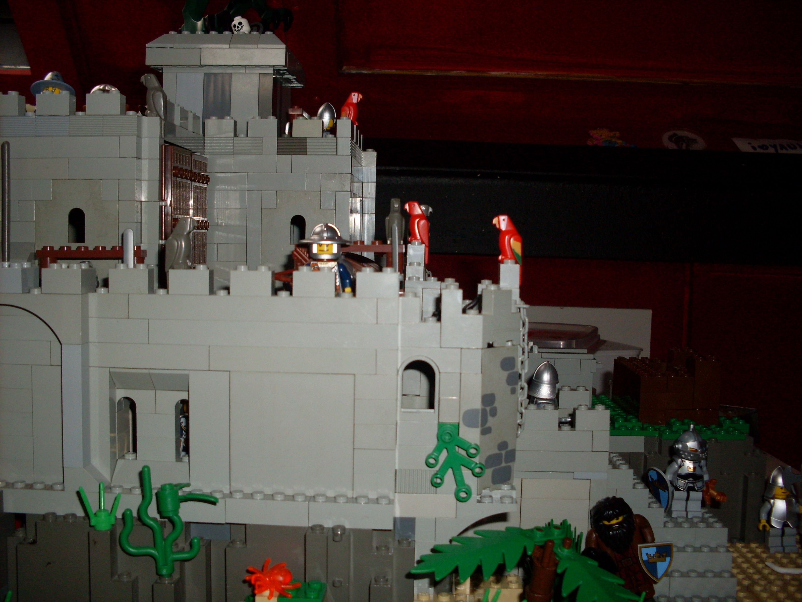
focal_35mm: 38
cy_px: 301
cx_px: 401
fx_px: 880
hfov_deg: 49.0
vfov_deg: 37.7
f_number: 2.8
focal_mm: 6.3
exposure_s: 1/45
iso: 100
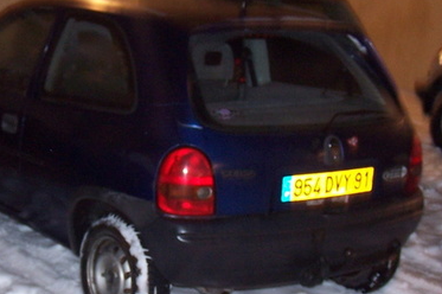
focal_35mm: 84
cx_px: 145
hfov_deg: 24.1
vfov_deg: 16.2
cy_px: 213
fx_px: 1030
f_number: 2.8
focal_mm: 6.3
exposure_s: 1/2
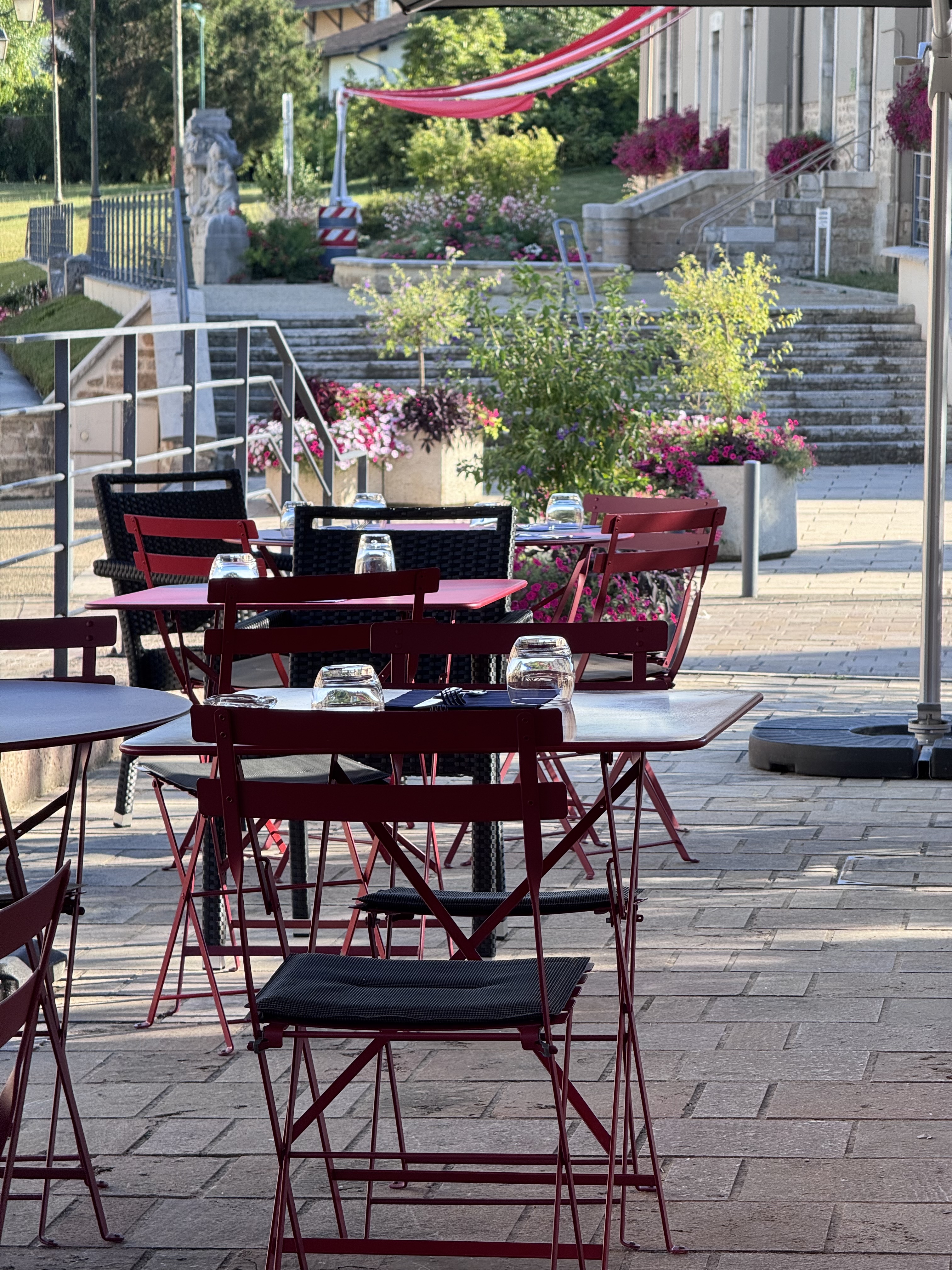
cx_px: 476
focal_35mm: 120
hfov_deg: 12.3
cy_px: 635
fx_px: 4400
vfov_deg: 16.4
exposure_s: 1/199
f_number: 2.8
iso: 50
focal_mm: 15.66
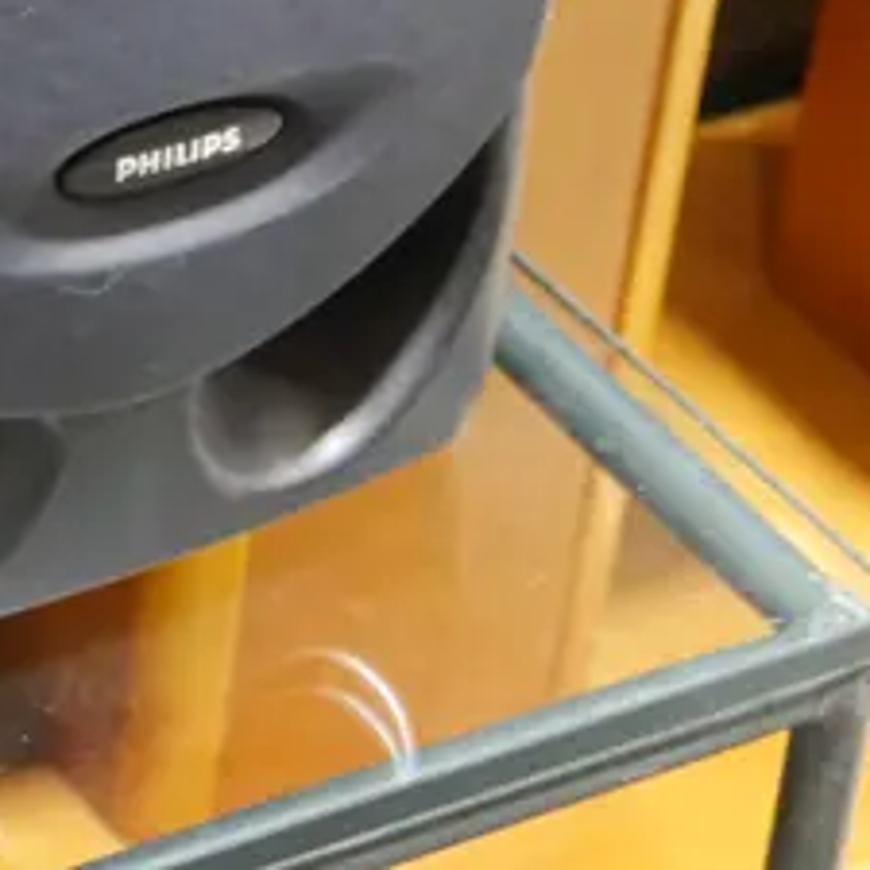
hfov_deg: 9.9
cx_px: -599
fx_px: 4805
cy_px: -334
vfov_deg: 10.1
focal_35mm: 169
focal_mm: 21
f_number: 4.6
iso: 2500
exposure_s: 1/60
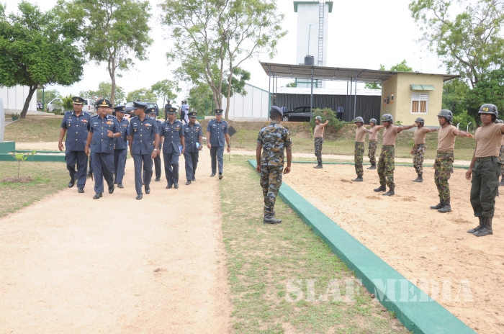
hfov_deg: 57.3
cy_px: 167
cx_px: 252
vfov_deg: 39.8
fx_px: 461
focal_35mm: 33
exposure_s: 1/200
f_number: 11
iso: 400
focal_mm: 22
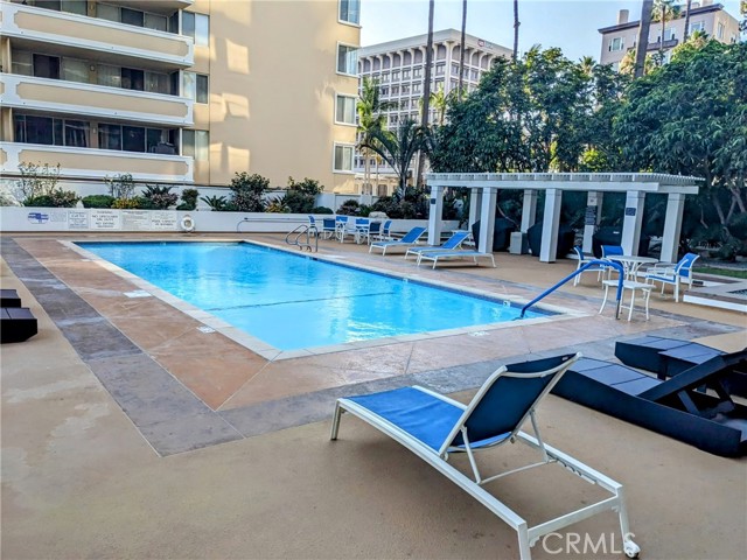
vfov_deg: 51.4
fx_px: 583
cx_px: 374
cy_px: 280
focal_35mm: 27
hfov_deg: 65.3
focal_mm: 4.38
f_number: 1.73
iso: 44
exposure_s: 1/2342
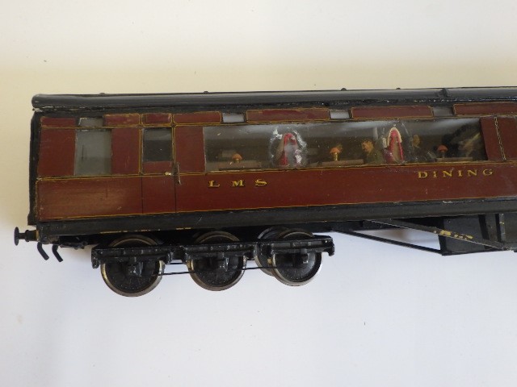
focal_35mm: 28
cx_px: 258
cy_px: 194
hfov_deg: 63.4
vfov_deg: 49.7
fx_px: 418
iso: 400
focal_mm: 5
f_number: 3.5
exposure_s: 1/45
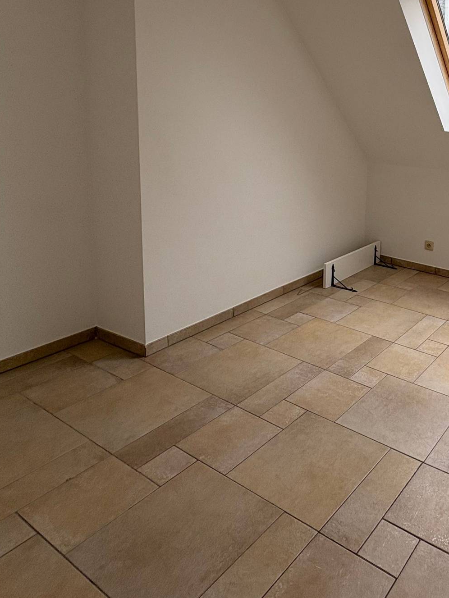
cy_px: 177
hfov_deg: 45.2
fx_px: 467
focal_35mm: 27
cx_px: 426
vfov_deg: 62.8
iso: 50
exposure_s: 1/207
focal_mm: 2.22
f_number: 2.2
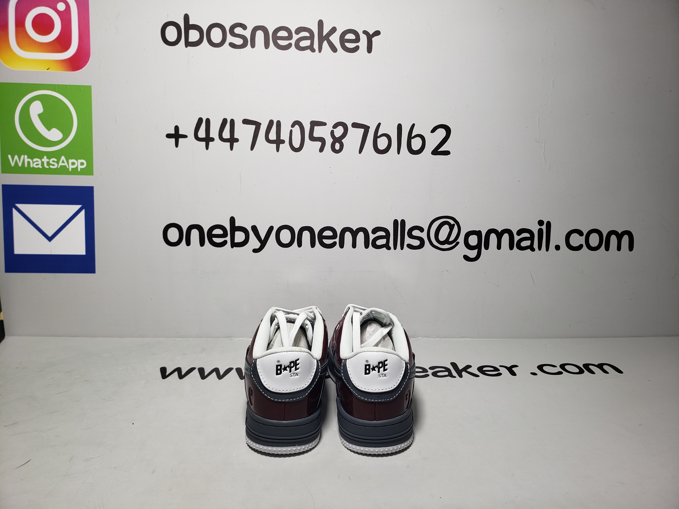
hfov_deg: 67.3
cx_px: 340
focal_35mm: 26
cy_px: 254
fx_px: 510
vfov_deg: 53.1
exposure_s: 1/199
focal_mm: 4.3
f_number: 2.4
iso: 50
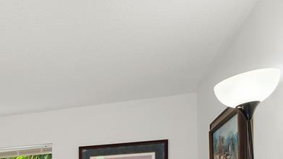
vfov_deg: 24.5
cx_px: -17
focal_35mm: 41
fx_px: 307
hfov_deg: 41.1
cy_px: 218
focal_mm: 10
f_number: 7.1
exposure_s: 1/3
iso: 200
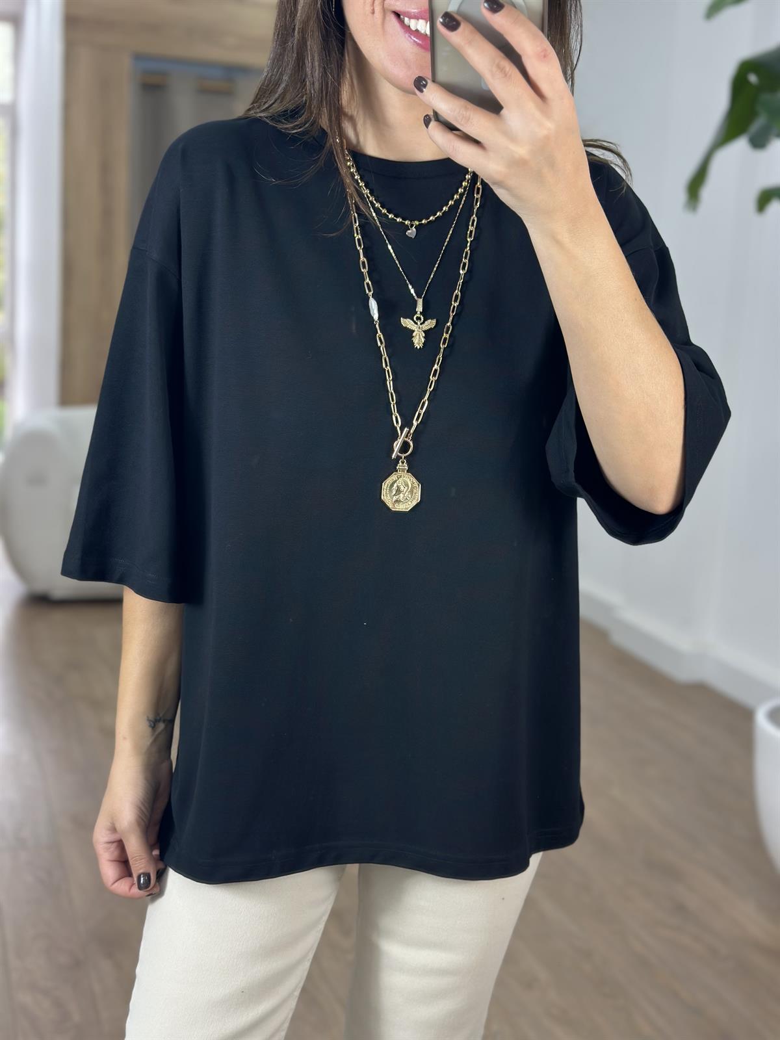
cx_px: 390
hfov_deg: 30.3
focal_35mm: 48
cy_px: 520
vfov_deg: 39.7
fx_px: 1442
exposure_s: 1/100
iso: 80
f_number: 1.78
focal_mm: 6.86
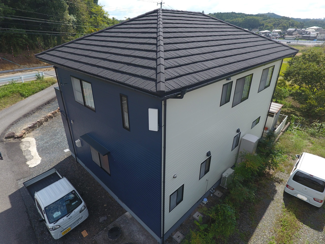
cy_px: 122
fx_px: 188
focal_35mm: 20
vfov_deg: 66.0
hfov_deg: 81.7
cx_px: 162
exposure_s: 1/602
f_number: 2.8
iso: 100
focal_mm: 3.61
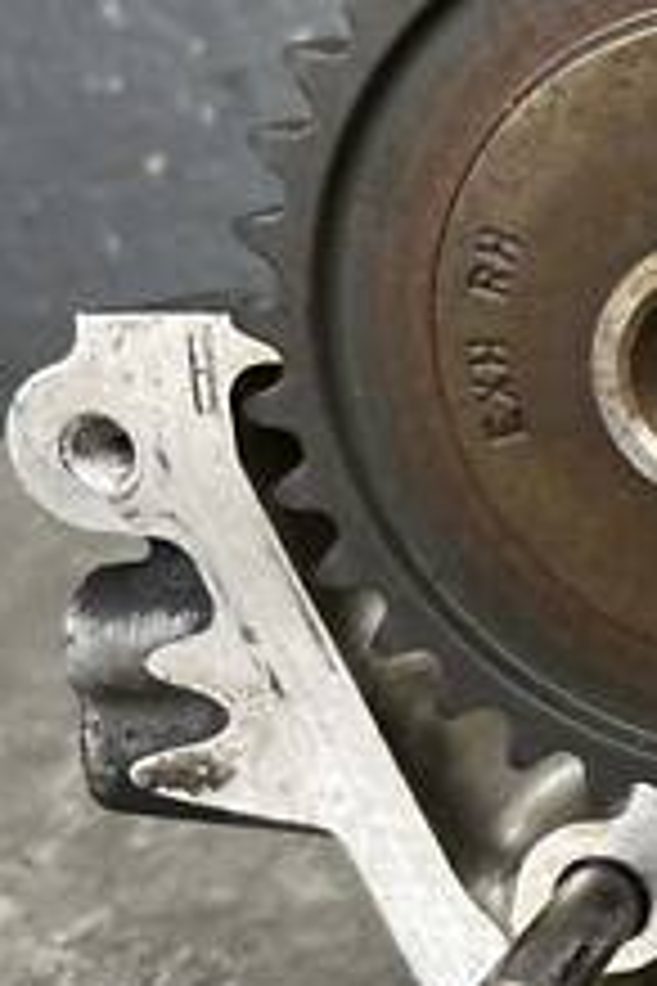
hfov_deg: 14.3
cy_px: 468
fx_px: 2162
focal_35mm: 79
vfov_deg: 25.7
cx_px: 1328
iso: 64
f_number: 1.6
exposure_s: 1/121
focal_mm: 5.1
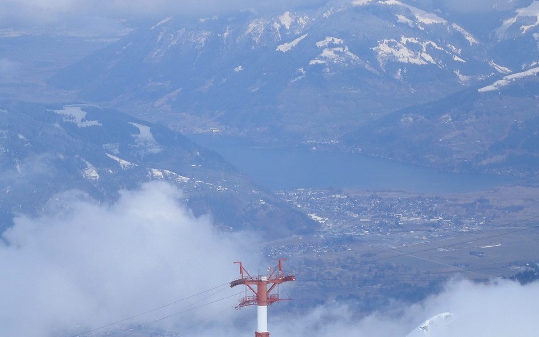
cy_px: 175
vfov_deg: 7.5
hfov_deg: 11.9
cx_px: 271
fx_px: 2585
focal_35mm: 176
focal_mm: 29.4
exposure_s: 1/1250
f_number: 5.6
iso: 100
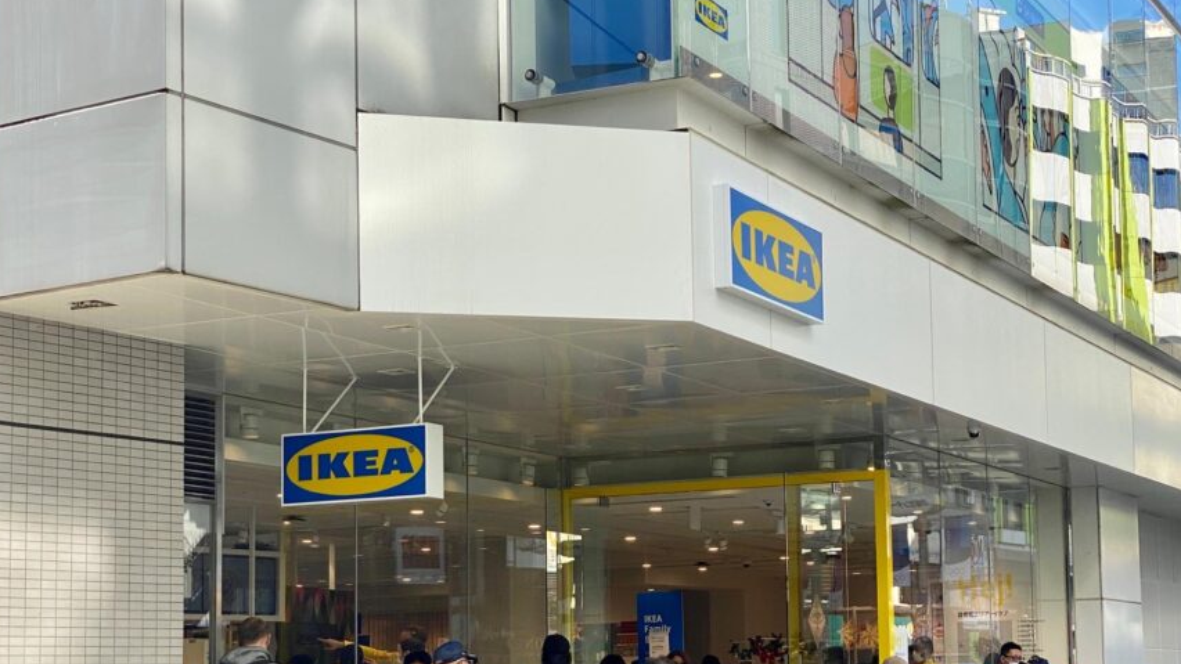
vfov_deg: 17.6
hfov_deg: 30.9
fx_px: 2130
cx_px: 696
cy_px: 499
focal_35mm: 68
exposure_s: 1/551
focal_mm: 6
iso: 20
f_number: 2
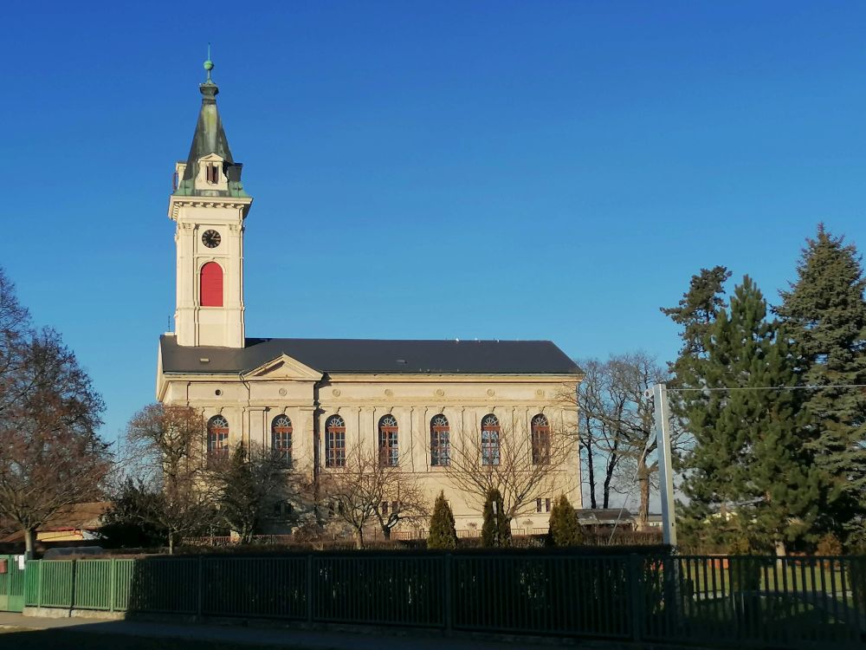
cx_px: 433
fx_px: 1301
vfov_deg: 28.0
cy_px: 325
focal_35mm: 52
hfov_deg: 36.8
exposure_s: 1/2012
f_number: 1.8
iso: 50
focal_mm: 4.75
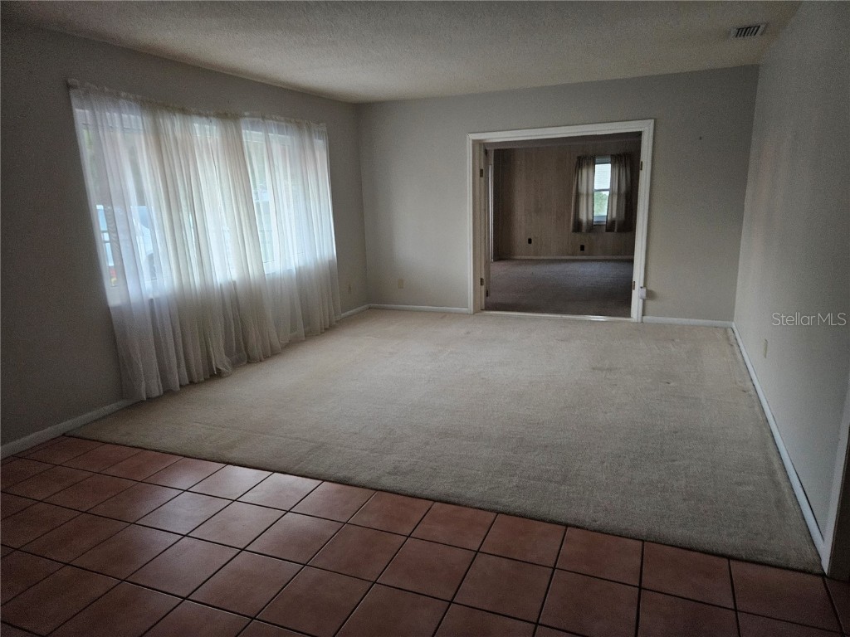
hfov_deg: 73.9
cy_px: 318
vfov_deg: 58.9
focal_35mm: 23
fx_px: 565
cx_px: 425
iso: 500
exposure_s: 1/30
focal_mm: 5.4
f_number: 1.8
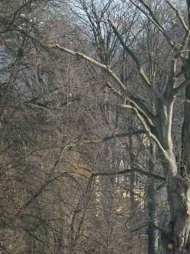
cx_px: 184
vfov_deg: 6.8
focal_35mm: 290
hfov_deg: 5.1
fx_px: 2124
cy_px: 138
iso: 80
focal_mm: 24.1
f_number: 5.6
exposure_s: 1/320
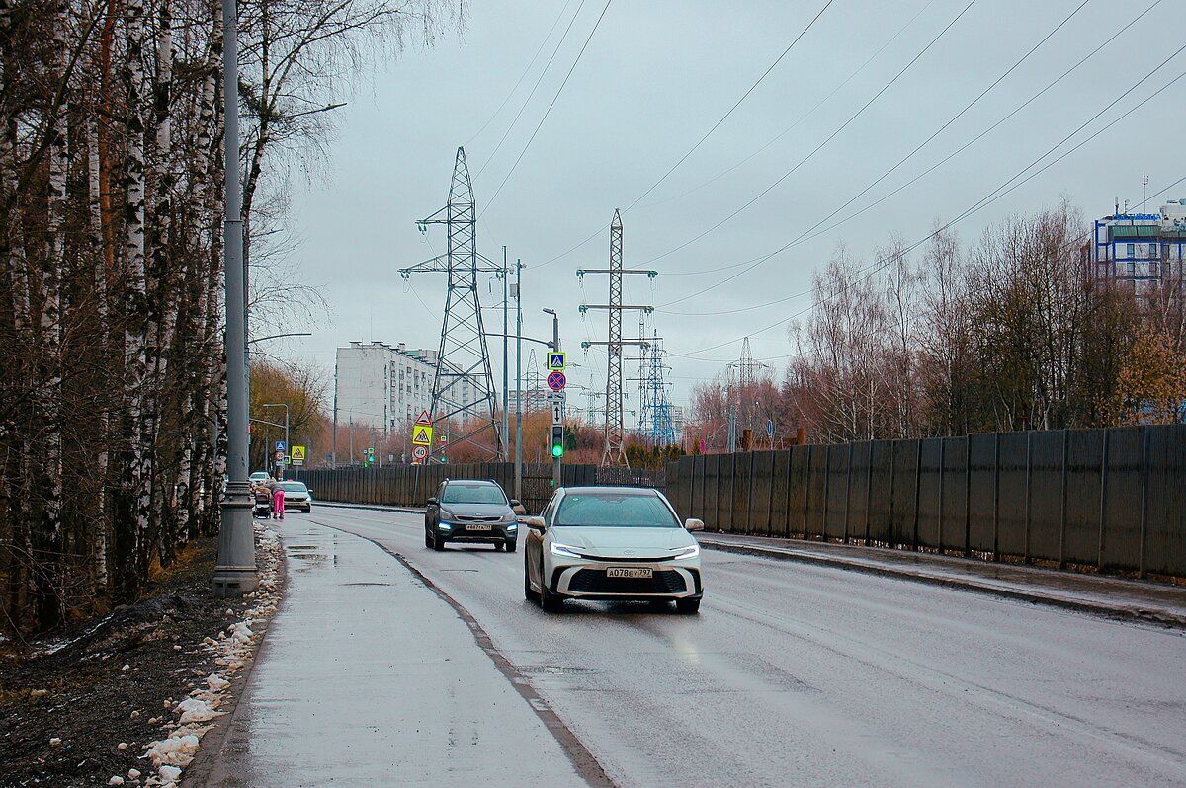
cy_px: 394
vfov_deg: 16.5
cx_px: 593
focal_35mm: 82
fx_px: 2716
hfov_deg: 24.6
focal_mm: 55
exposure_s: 1/125
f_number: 5.6
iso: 250
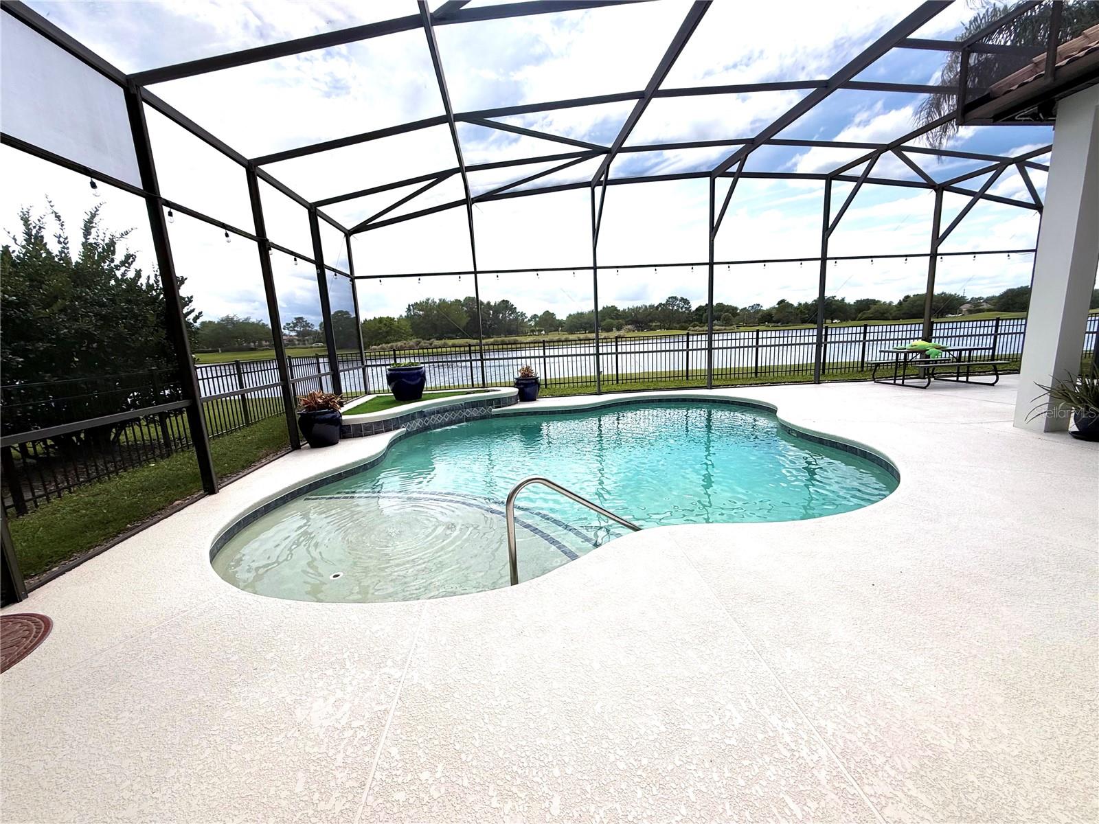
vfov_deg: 85.7
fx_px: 444
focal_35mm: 14
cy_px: 412
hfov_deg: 102.1
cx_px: 550
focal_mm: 2.22
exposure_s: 1/2717
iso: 50
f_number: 2.2
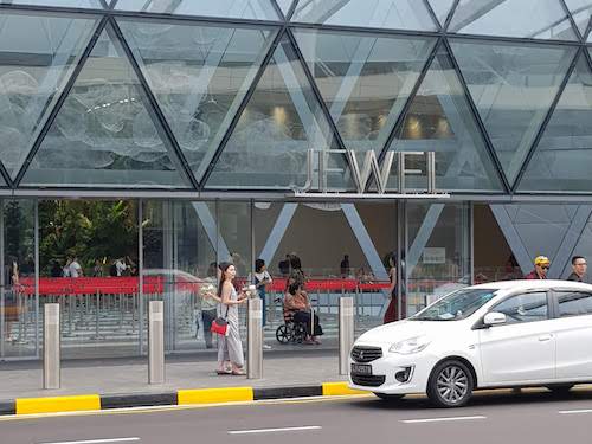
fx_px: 445
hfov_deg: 67.3
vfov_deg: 53.1
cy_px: 222
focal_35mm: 26
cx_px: 296
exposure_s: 1/287
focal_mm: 4.2
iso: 40
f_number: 1.7
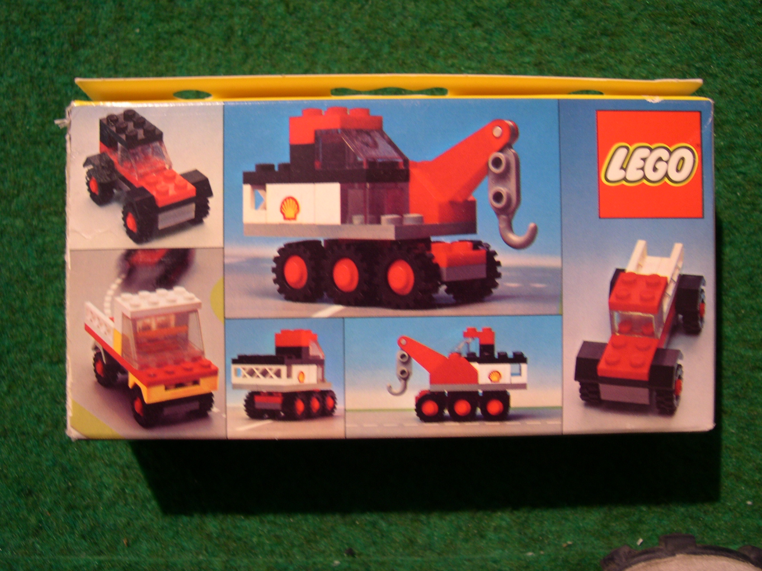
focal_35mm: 38
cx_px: 381
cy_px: 286
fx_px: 836
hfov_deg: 49.0
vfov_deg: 37.7
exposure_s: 1/5.5
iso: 103
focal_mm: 8
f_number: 2.8
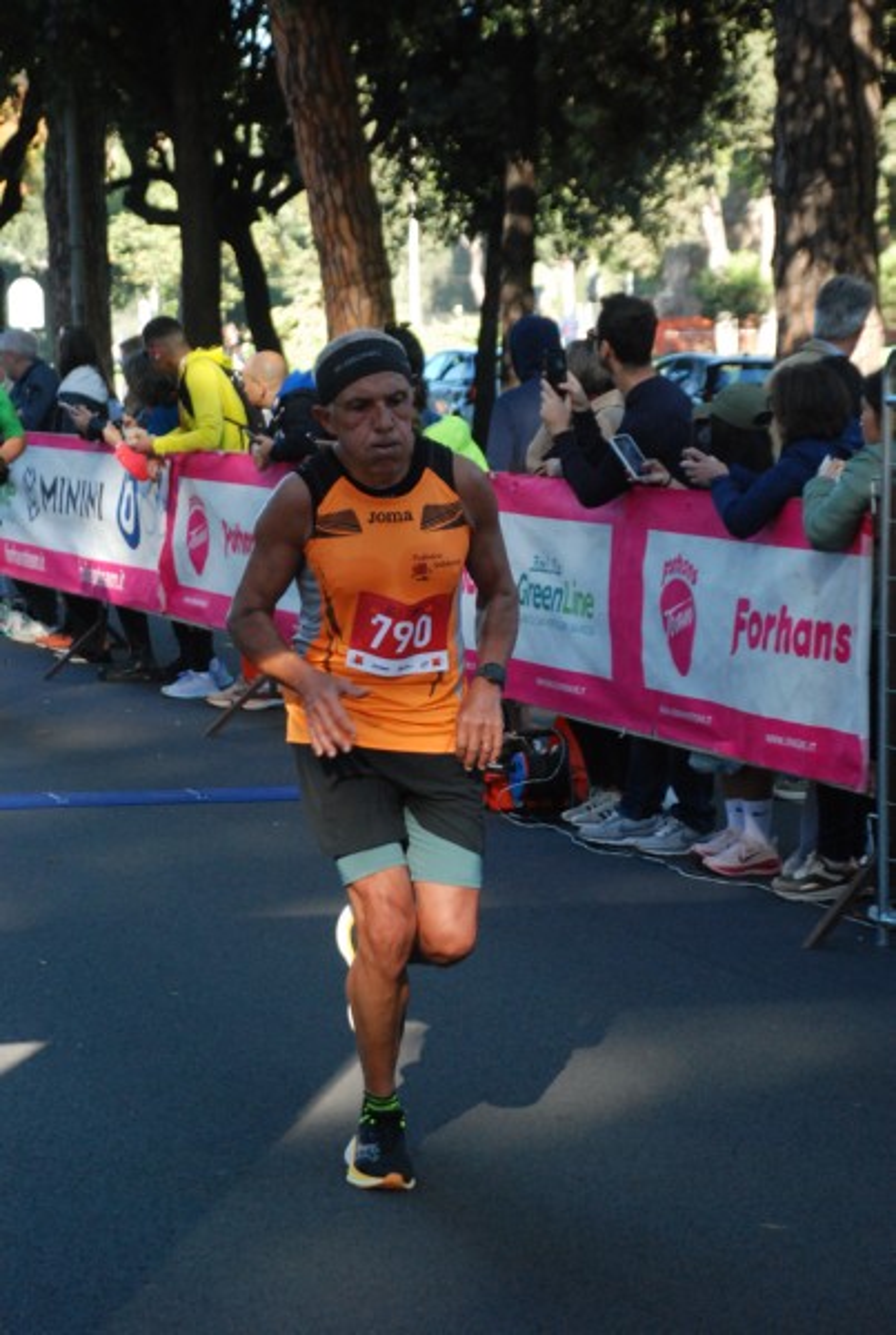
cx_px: 448
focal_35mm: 105
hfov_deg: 13.1
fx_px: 3900
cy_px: 668
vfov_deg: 19.4
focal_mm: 70
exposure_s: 1/320
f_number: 5.6
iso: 1000
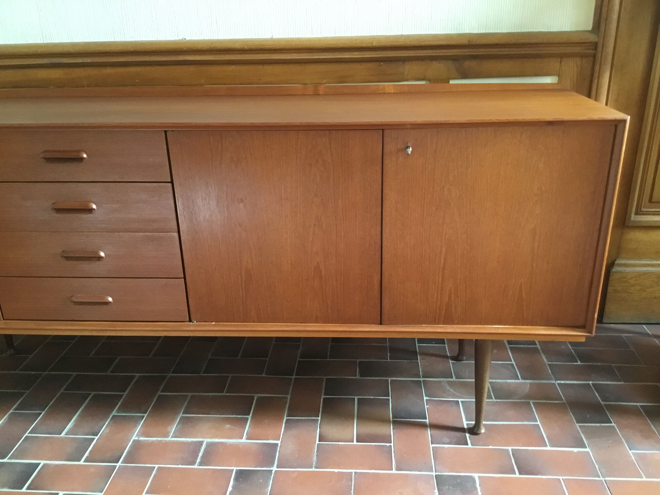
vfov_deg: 45.4
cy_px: 248
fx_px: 591
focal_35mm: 31
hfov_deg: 58.4
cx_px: 330
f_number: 2.4
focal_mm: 3.3
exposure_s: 1/17
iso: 250
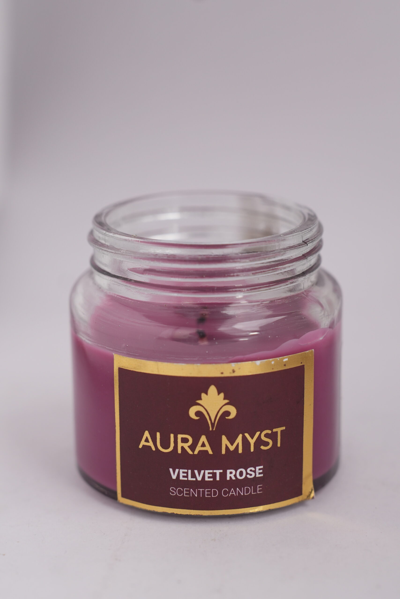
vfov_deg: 27.0
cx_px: 200
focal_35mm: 75
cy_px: 300
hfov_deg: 18.2
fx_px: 1250
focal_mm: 50
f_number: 4
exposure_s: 1/250
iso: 250
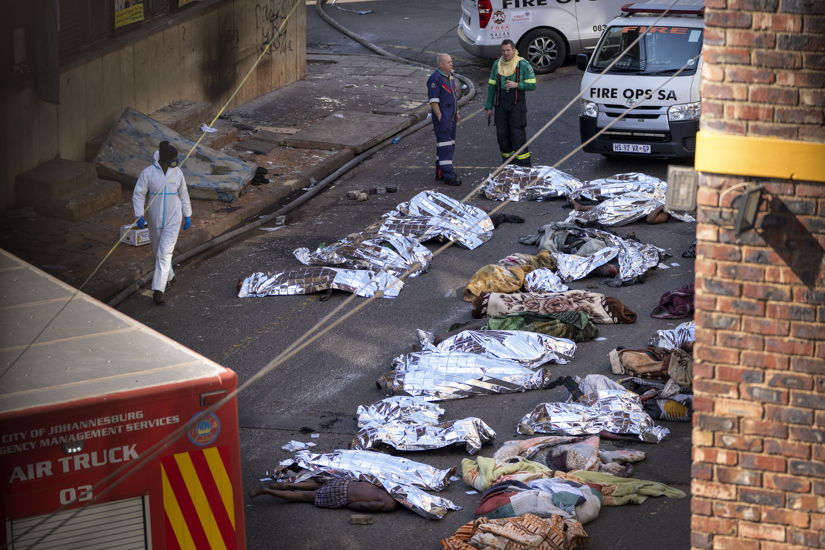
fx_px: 3666
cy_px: 275
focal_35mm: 160
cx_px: 412
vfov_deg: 8.6
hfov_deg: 12.8
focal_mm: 160
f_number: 5
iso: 160
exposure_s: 1/200
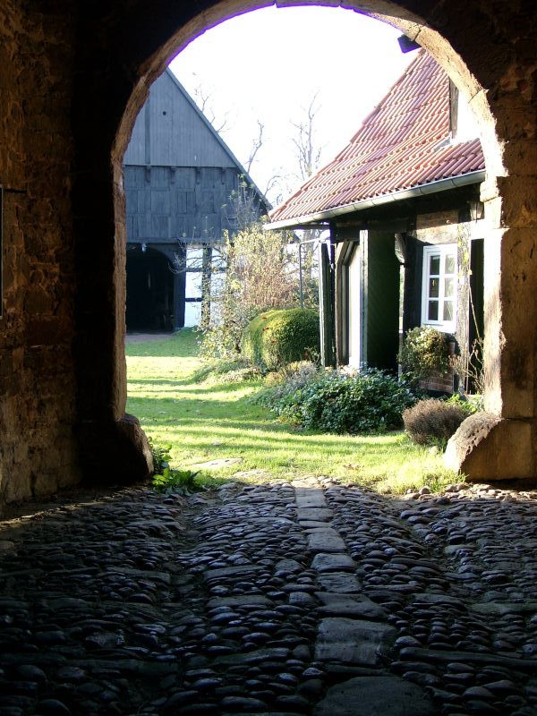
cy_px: 358
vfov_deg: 40.4
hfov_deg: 30.9
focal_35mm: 47
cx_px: 268
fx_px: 972
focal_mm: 9.82
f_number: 2.3
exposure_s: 1/78.7
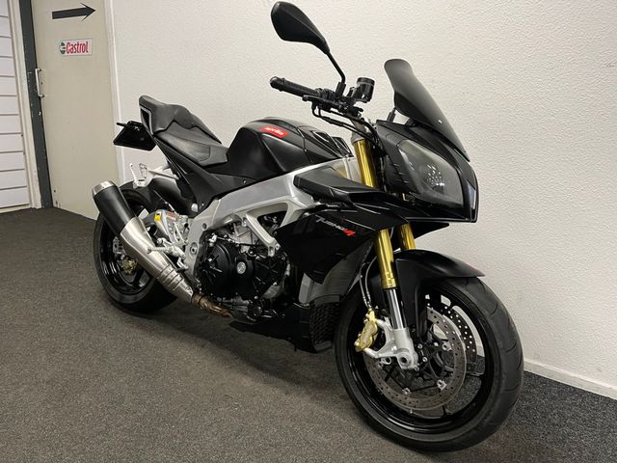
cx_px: 308
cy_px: 232
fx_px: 463
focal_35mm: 26
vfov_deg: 53.1
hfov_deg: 67.3
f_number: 1.6
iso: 100
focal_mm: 5.1
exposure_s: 1/50
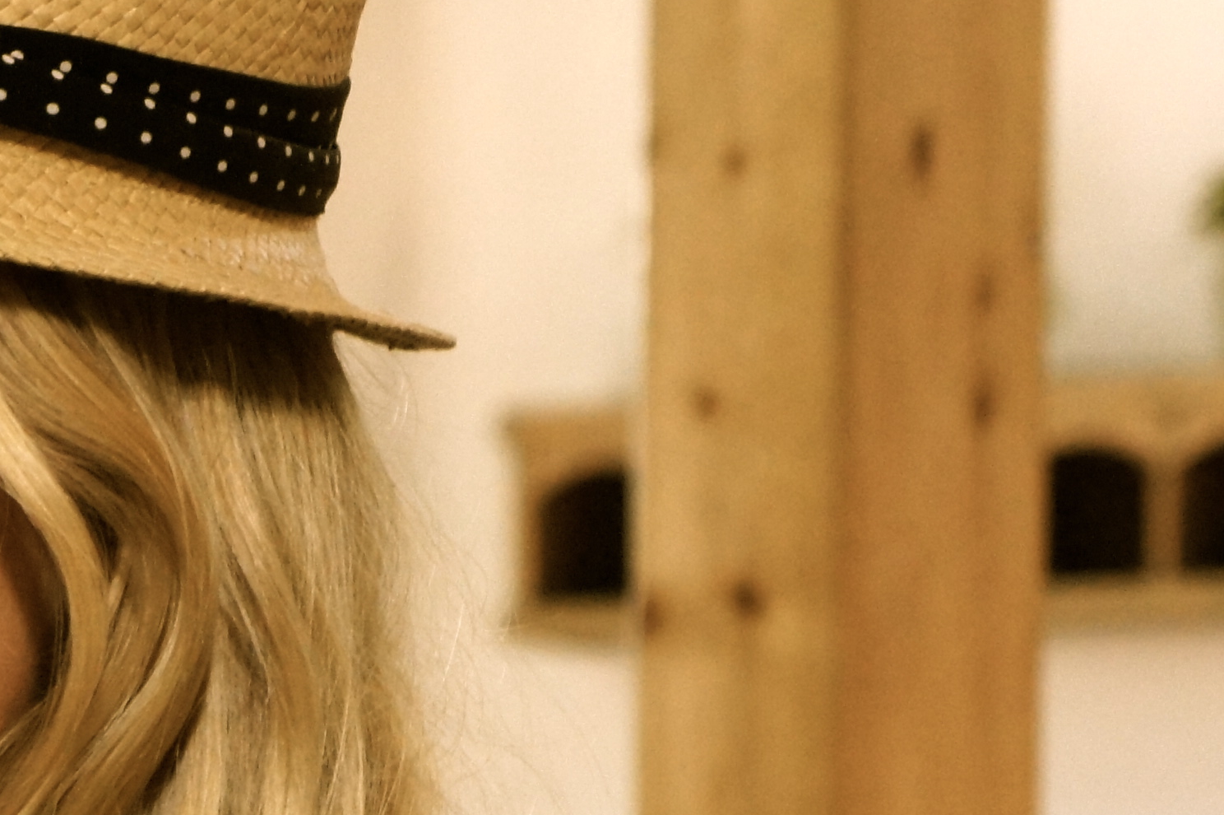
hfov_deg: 7.9
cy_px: 742
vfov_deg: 5.4
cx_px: -579
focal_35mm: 255
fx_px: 8648
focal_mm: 55
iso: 1600
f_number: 5.6
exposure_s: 1/30
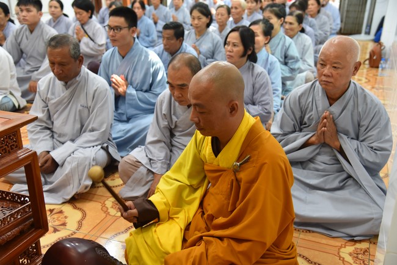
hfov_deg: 48.4
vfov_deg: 33.4
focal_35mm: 40
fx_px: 441
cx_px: 198
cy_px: 132
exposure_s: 1/60
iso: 900
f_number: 4
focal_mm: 40
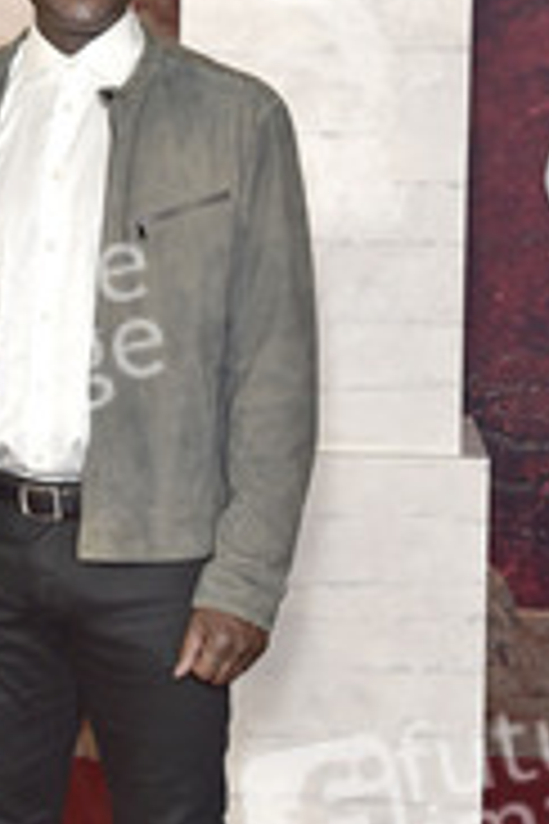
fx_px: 2196
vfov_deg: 21.1
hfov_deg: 14.1
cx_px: 65
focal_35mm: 96
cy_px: 576
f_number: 5.6
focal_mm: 44
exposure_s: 1/250
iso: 1000
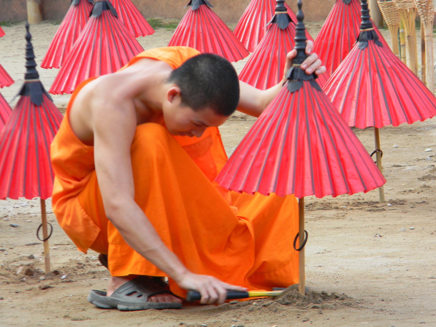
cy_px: 164
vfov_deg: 5.3
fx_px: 3502
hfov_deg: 7.1
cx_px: 218
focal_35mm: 278
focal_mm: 50.4
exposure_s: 1/31.2
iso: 80
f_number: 5.4
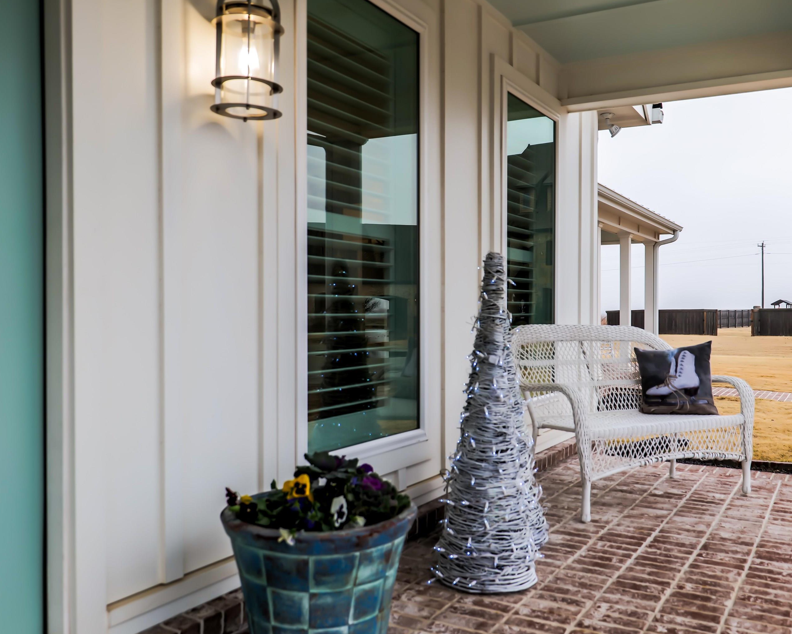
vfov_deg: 44.5
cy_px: 318
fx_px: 773
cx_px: 457
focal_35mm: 33
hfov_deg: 54.0
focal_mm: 29
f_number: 4
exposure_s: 1/125
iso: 125
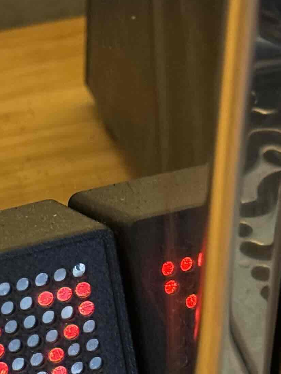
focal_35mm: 176
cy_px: 325
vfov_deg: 11.2
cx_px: 95
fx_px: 1905
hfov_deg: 8.4
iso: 500
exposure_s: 1/25
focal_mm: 6.76
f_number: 1.78
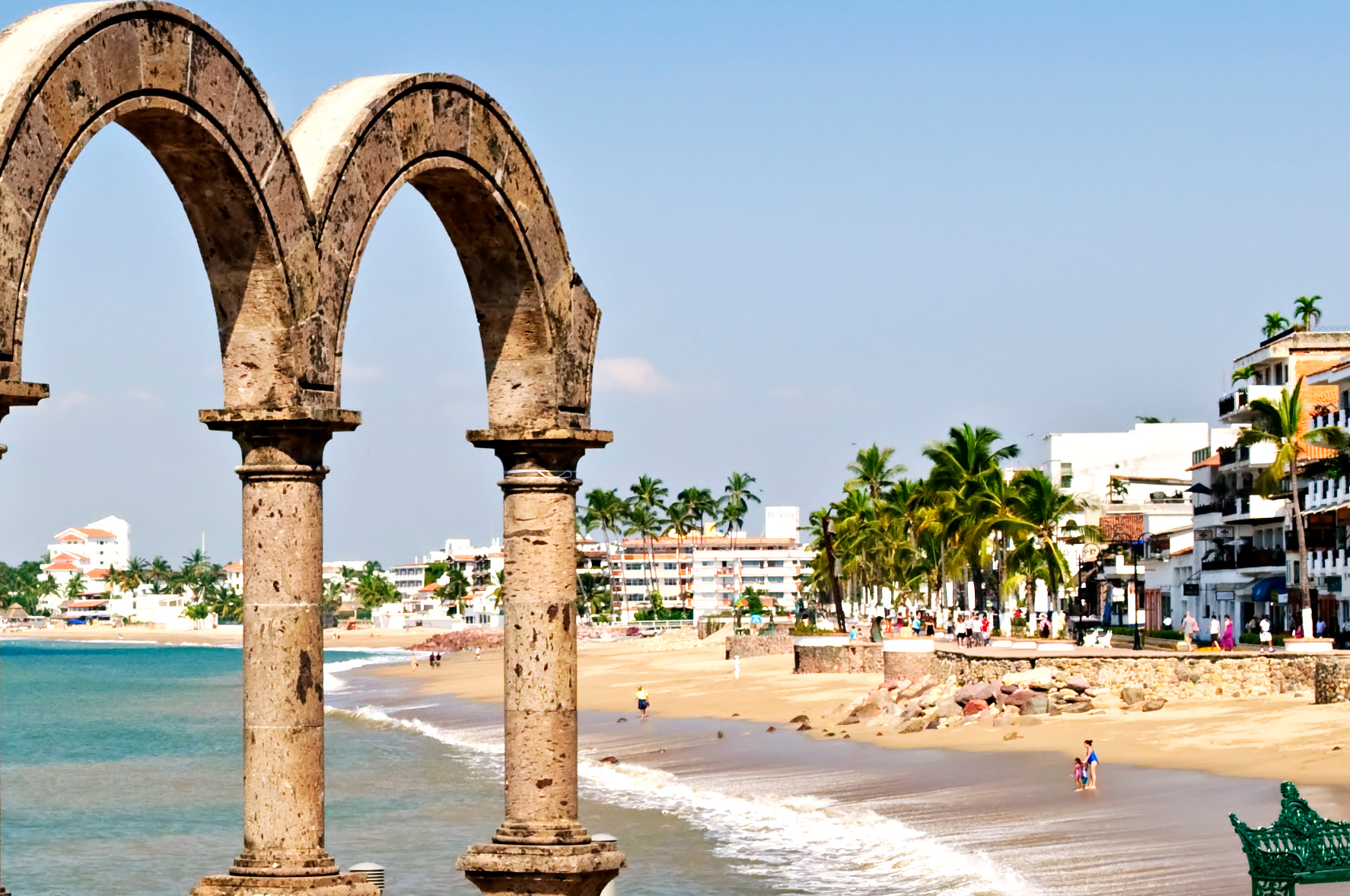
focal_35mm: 116
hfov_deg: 17.3
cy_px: 532
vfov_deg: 11.8
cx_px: 30
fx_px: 4344
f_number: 13
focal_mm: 32
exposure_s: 1/125
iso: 200
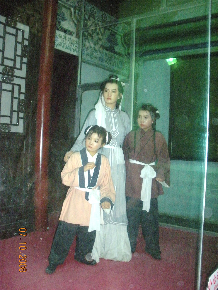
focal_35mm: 36
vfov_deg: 51.4
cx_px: 109
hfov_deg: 39.7
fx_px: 302
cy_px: 145
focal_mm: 6.3
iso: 800
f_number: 3.5
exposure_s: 1/60
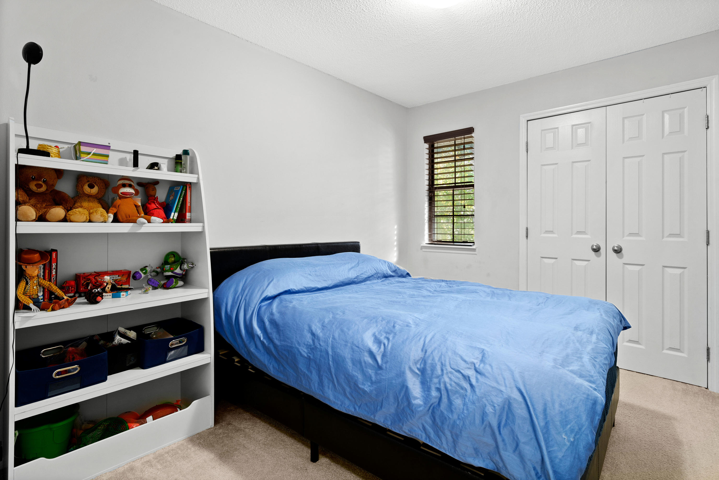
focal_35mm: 16
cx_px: 360
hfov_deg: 96.7
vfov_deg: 73.7
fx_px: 320
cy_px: 240
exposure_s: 1.6
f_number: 8
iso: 320
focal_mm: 16
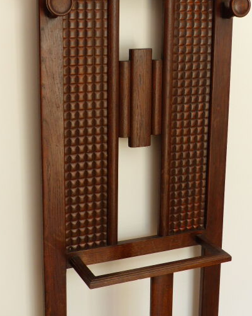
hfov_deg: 24.9
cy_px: 124
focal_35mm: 61
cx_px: 141
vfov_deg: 30.9
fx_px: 569
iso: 160
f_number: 2.8
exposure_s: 1/60
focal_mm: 8.7
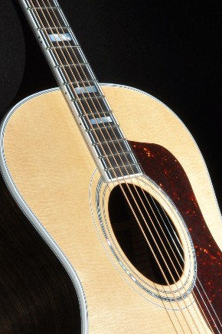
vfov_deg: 12.3
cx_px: 135
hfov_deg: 8.3
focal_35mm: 165
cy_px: 334
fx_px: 1529
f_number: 18
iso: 800
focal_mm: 50
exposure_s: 1/125
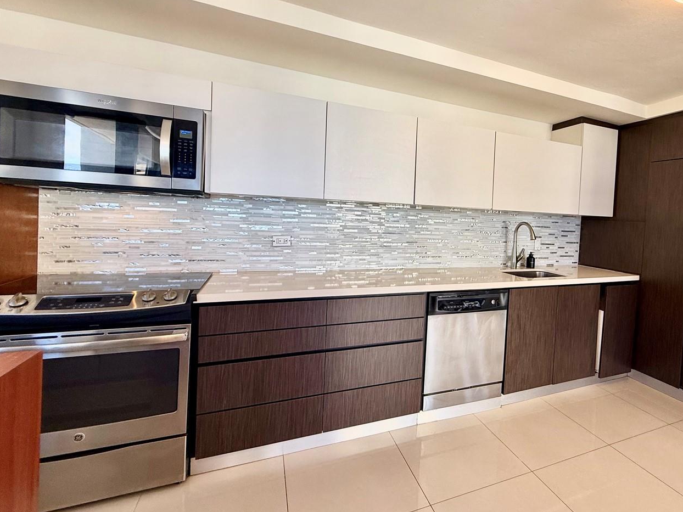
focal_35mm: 18
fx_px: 355
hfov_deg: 86.0
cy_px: 228
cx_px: 428
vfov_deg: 71.4
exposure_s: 1/120
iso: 80
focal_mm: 2.22
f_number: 2.2
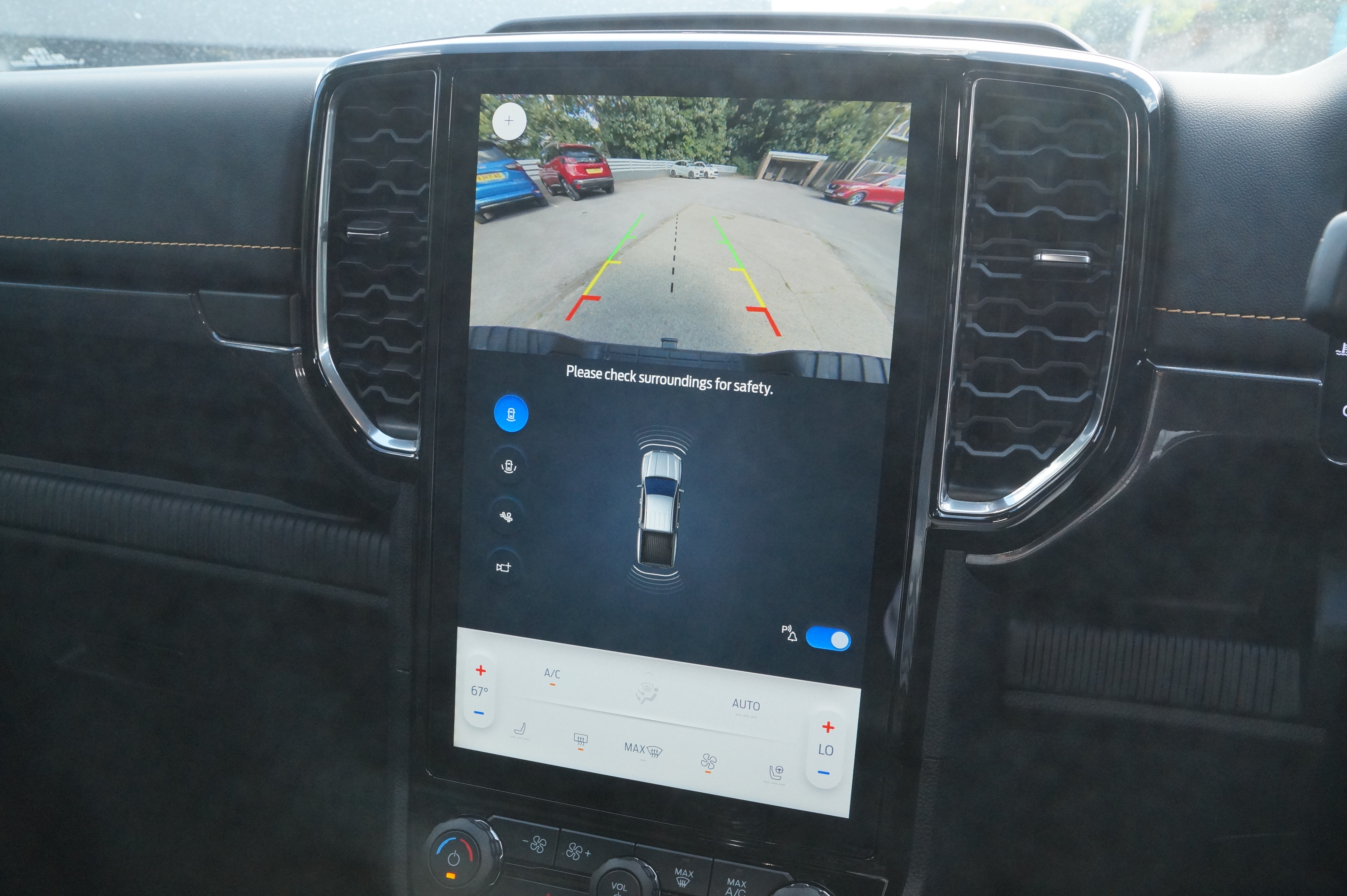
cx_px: 674
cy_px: 448
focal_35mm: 33
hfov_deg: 57.3
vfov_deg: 39.9
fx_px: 1234
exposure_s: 1/125
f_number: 8
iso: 800
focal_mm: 22
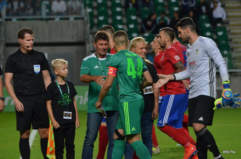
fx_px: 2205
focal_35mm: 330
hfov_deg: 6.3
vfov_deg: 4.1
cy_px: 80
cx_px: 120
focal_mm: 220
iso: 1600
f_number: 5.3
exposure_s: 1/500
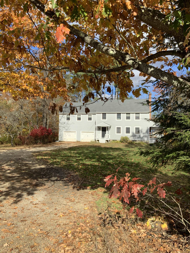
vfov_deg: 61.7
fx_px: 212
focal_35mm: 29
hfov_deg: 48.2
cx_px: 95
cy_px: 126
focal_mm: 3
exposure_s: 1/1451
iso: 16
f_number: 1.8
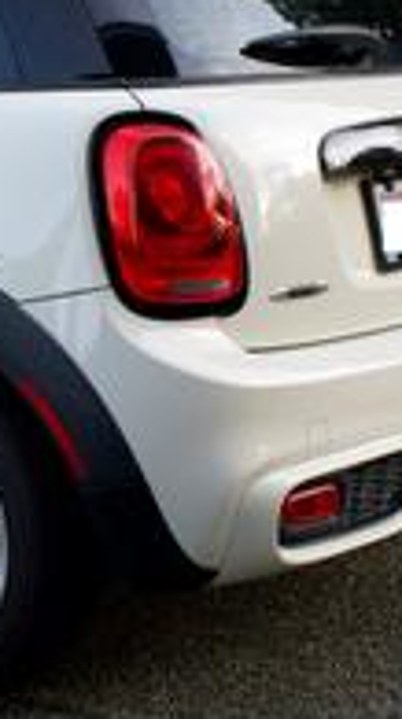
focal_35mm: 95
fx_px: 1809
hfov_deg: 12.2
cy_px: 310
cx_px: -159
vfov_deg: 22.5
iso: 500
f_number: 5.6
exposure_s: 1/125
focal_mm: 23
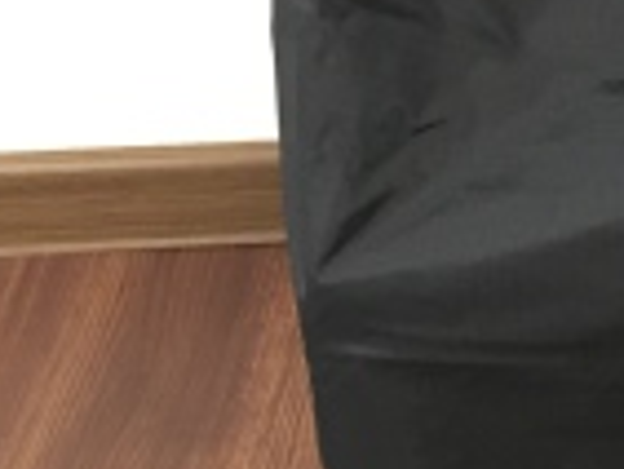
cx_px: 1102
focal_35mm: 120
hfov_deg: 14.5
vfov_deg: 12.3
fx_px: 2165
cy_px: 124
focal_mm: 4.15
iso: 125
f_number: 2.2
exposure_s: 1/33
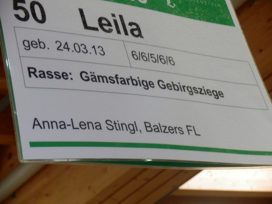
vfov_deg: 8.9
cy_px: 102
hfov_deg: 11.9
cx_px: 136
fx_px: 1304
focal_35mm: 166
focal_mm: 29.4
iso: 800
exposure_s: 1/50
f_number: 5.9
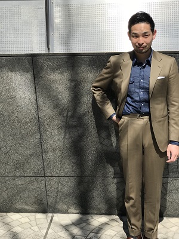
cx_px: 90
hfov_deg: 25.7
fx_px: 393
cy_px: 120
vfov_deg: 33.8
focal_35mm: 57
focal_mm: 6.6
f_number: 2.8
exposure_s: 1/870
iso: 20
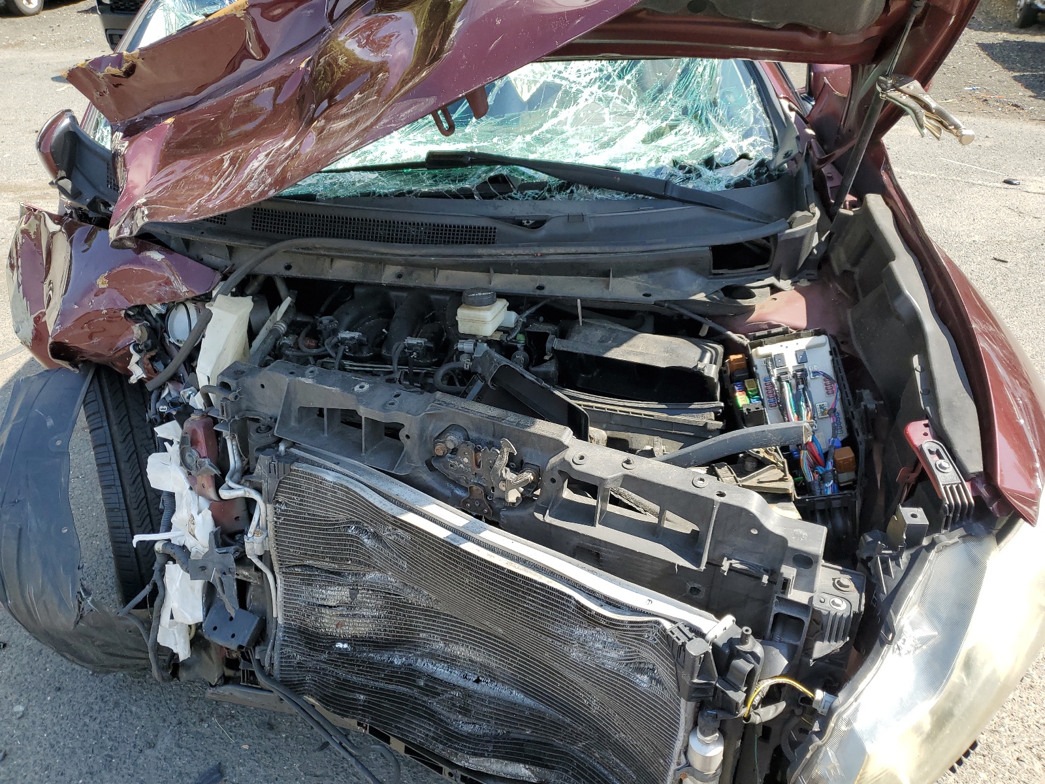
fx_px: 785
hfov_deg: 67.3
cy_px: 392
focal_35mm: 26
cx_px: 522
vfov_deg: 53.1
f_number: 1.5
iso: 50
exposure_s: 1/909
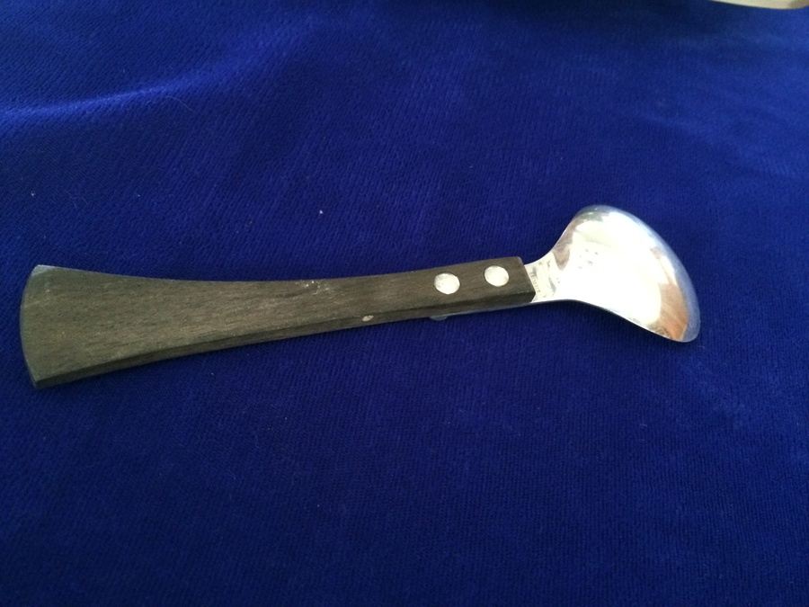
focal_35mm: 30
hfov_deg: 60.0
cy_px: 304
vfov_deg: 46.8
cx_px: 404
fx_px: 701
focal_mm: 4.12
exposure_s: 1/15
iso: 640
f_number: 2.2
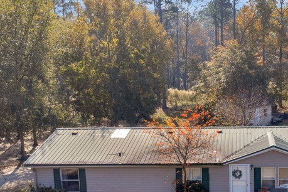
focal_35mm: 52
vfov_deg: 25.4
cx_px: 241
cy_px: 164
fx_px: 416
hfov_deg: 36.5
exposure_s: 1/1500
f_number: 2.8
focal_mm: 8.38
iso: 130
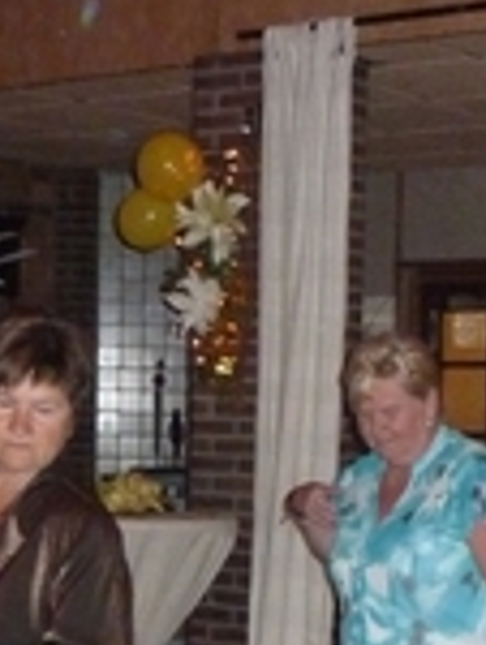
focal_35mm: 96
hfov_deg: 15.4
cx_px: 353
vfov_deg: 20.2
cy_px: 507
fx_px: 1792
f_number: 3.3
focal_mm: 4.3
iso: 640
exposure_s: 1/60
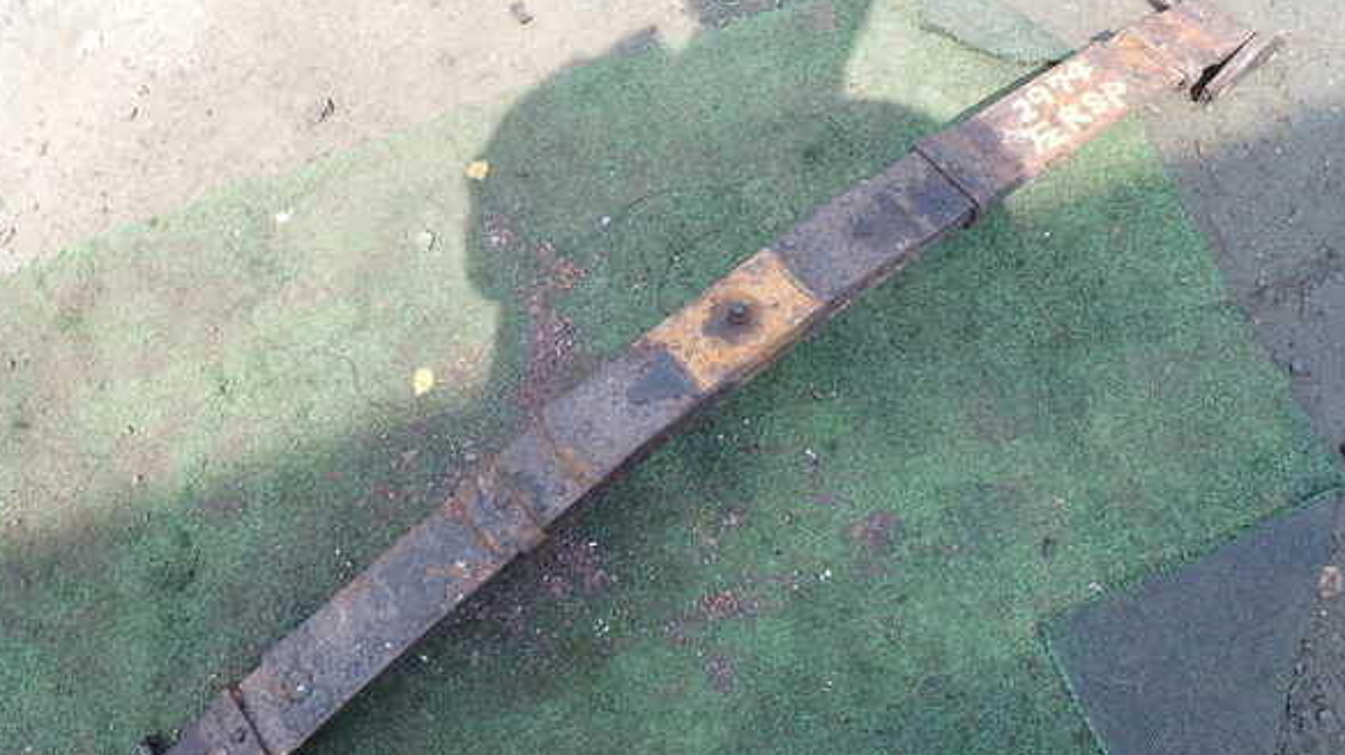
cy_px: 401
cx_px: 675
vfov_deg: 41.4
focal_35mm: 28
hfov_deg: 67.9
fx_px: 998
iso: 100
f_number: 2.8
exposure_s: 1/320
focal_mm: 4.5
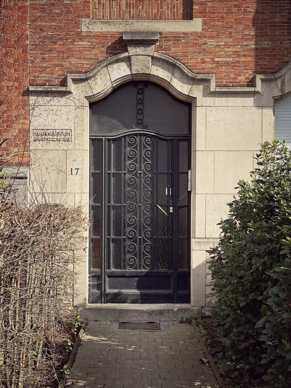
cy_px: 194
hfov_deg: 30.3
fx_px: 538
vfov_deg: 39.7
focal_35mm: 48
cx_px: 146
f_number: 1.78
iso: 64
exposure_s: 1/1953
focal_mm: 6.86
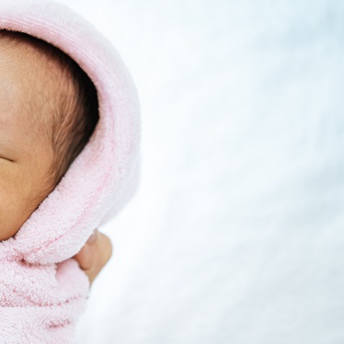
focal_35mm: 109
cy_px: 218
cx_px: 36
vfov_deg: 16.0
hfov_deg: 15.8
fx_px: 1225
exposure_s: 1/160
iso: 320
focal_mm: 60
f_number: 3
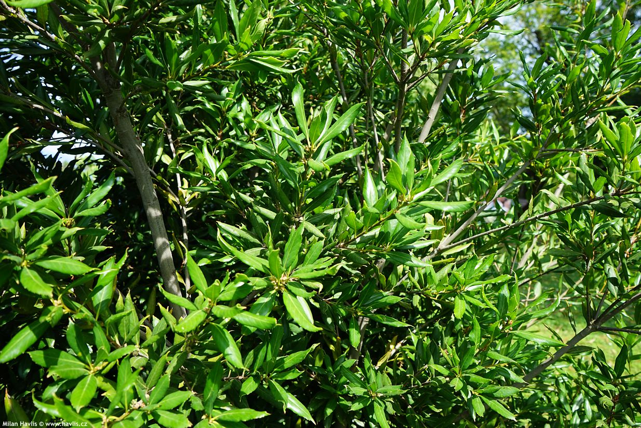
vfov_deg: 46.4
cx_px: 320
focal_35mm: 28
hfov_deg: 65.5
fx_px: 499
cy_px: 214
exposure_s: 1/80
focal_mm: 28
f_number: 8
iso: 100
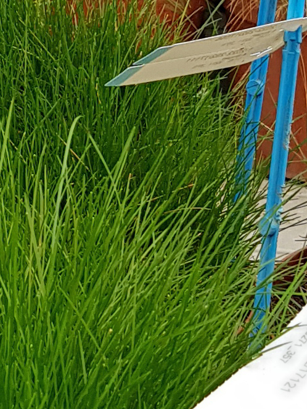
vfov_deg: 12.4
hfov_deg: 9.1
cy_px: 69
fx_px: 1867
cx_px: -207
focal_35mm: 158
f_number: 1.7
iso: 64
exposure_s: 1/100
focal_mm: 4.2
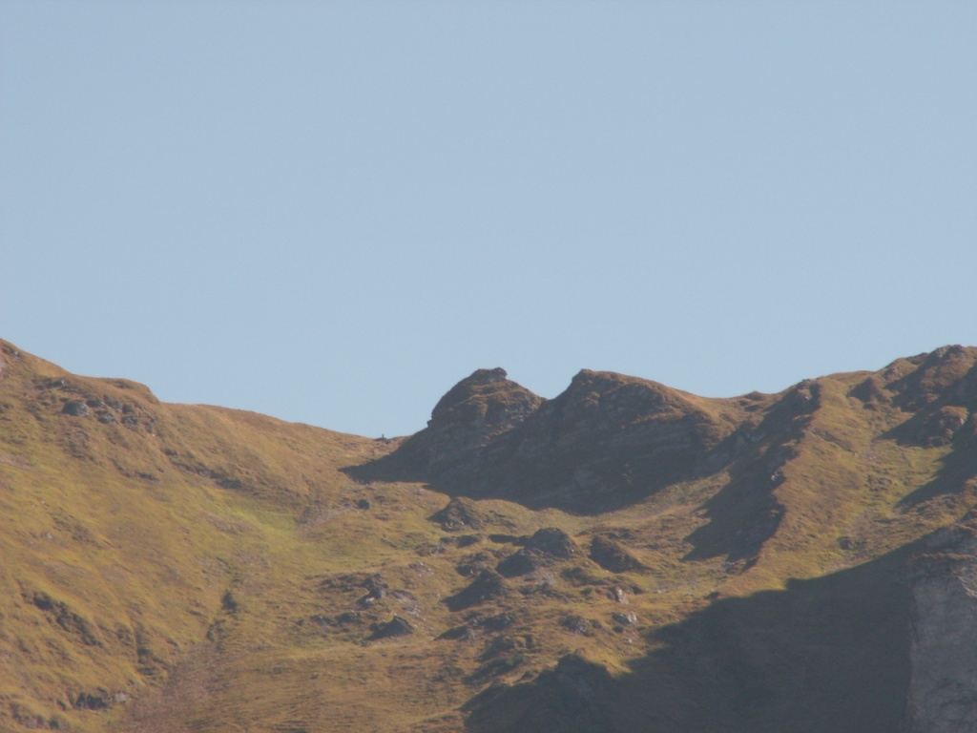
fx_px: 8383
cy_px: 366
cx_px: 488
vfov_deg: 5.0
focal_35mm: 297
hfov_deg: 6.7
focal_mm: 48.59
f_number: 7.1
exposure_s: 1/125
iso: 50
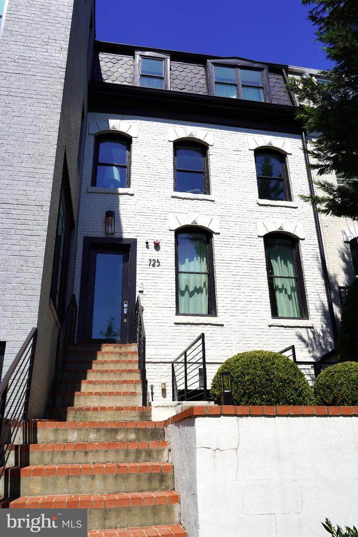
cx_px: 179
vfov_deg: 65.5
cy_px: 268
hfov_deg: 46.4
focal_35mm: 28
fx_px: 418
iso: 100
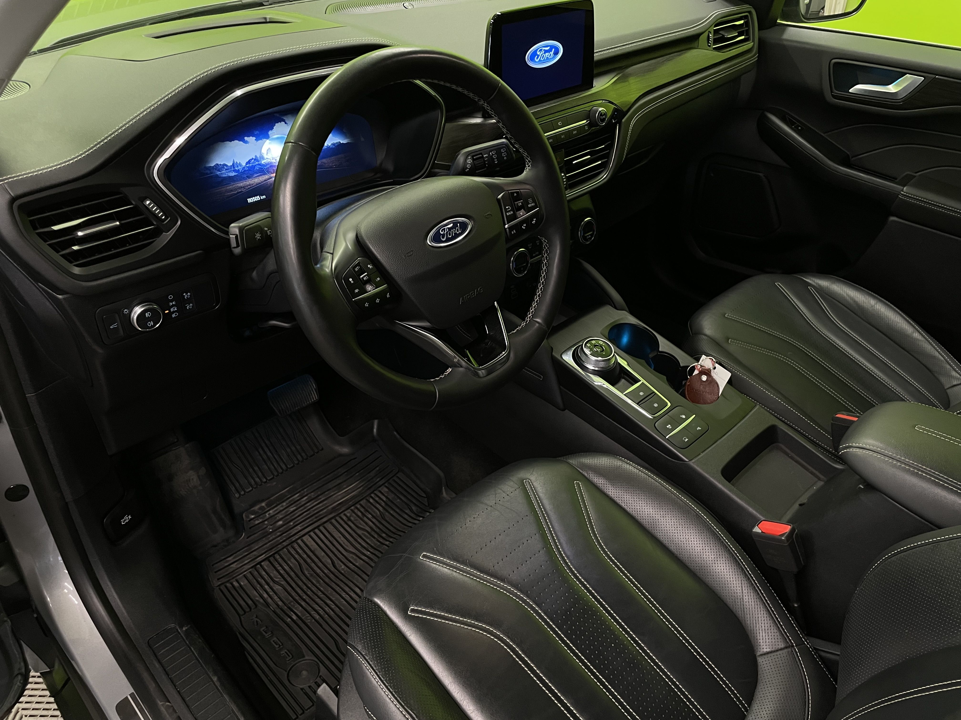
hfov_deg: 67.3
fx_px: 722
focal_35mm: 26
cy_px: 360
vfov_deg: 53.1
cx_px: 480
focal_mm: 4.2
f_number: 1.6
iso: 250
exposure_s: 1/50
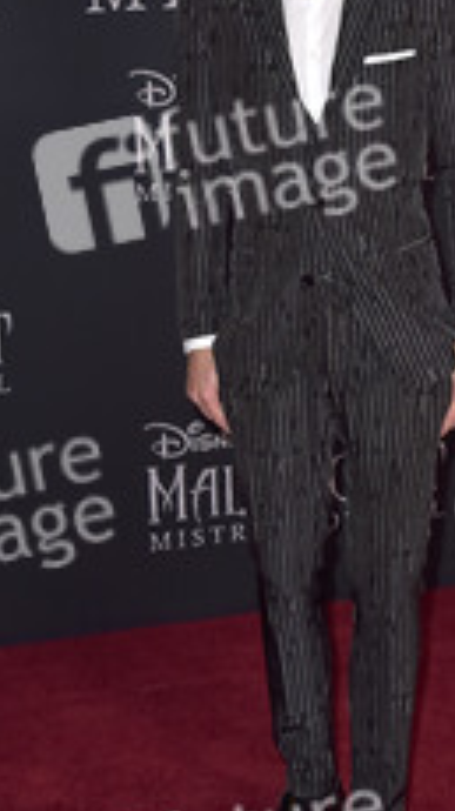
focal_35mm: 113
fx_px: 2429
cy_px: 346
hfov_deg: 10.7
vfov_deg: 18.9
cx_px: 319
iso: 500
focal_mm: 62
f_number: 7.1
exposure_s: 1/250
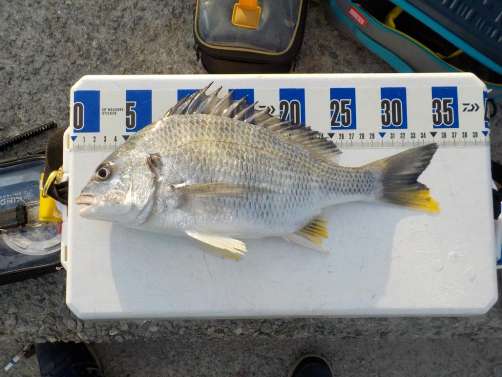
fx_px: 435
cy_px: 188
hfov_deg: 60.0
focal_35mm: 30
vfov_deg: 46.8
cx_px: 251
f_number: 3.3
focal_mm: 4.1
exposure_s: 1/640
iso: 125
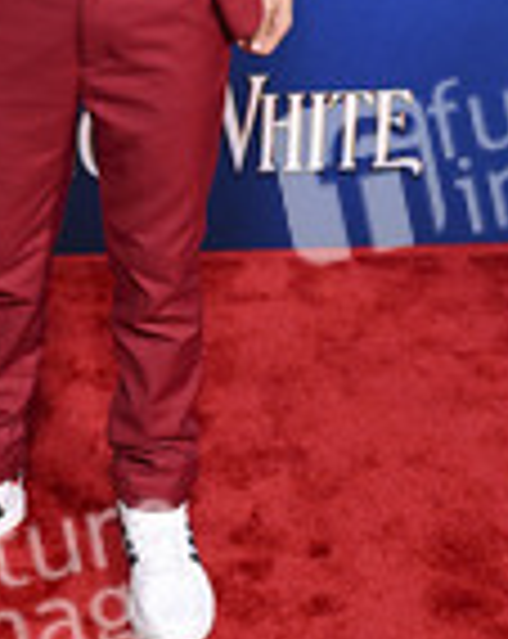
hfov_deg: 16.9
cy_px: -68
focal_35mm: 90
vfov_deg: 20.3
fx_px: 1697
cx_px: 94
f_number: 4.5
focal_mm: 34
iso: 3200
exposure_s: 1/250
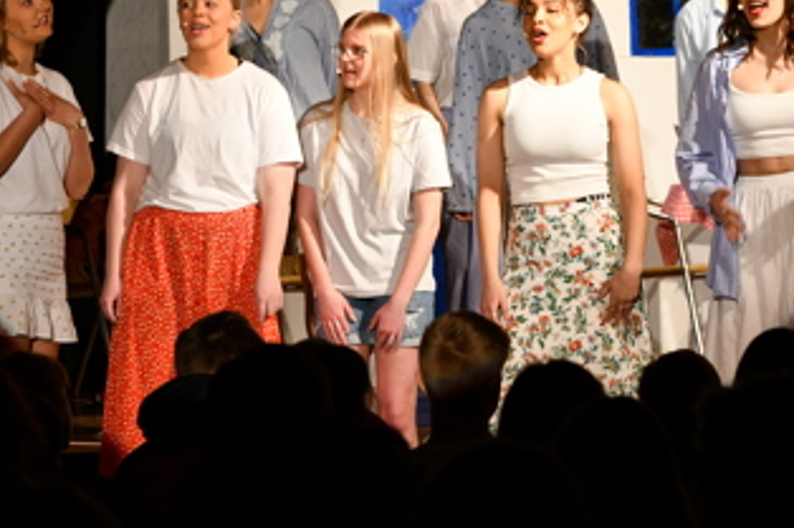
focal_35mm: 202
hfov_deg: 10.2
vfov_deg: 6.8
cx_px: 367
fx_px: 4453
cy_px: 163
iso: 900
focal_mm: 85
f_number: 5.3
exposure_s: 1/125
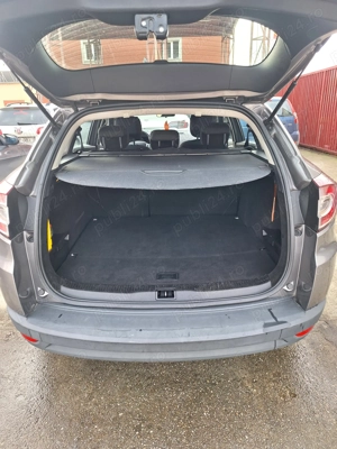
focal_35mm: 23
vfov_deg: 73.9
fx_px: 299
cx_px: 168
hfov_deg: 58.9
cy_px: 224
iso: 40
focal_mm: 5.54
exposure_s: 1/167
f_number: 1.8
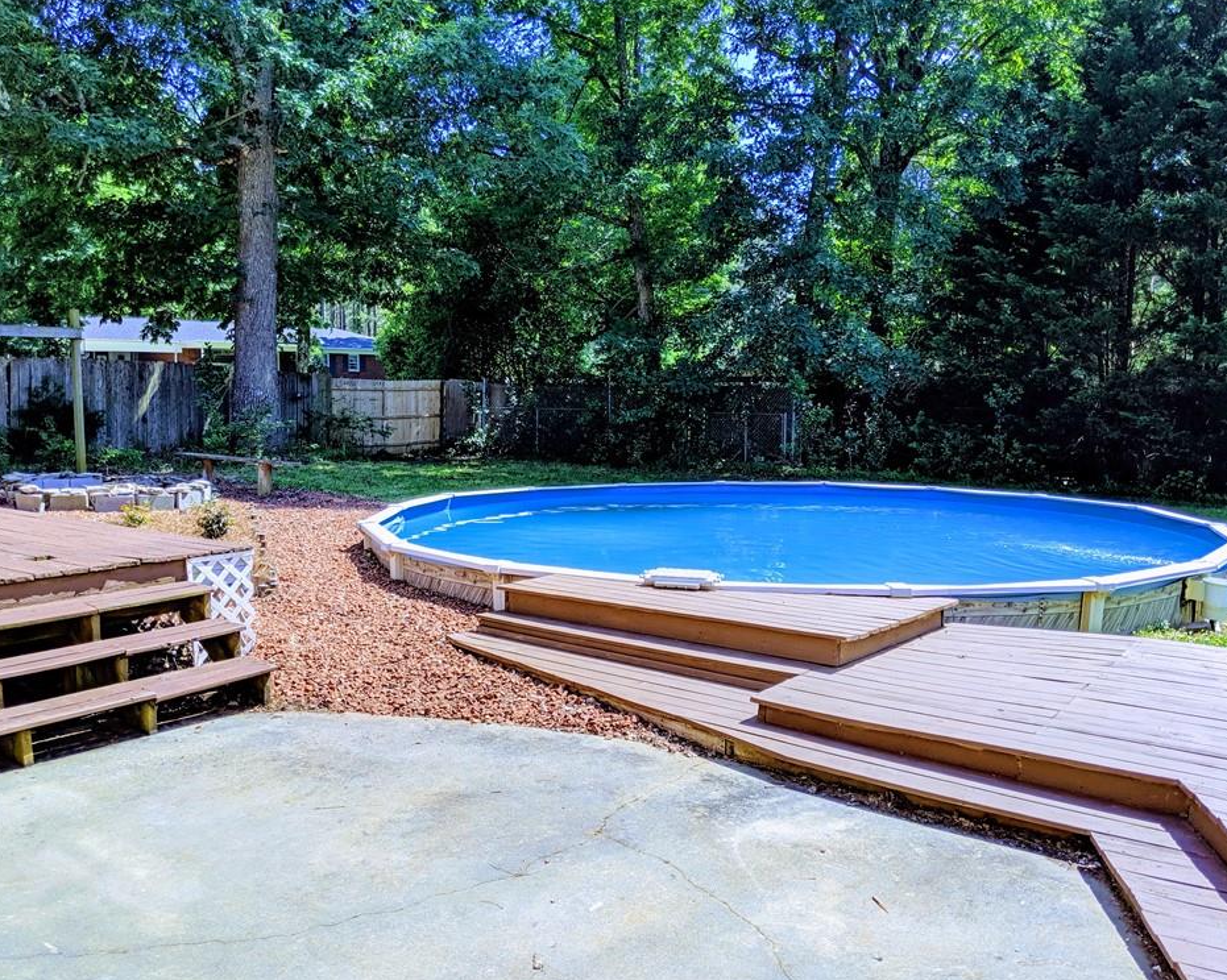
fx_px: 1053
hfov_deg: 60.4
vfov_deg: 49.9
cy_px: 502
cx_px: 583
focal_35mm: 29
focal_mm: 4.44
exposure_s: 1/1565
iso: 53
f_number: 1.8
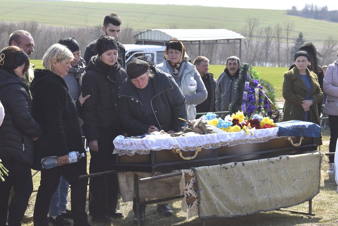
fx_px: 775
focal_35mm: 82
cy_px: 113
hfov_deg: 24.6
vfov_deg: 16.6
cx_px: 169
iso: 100
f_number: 8
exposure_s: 1/200
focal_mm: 55
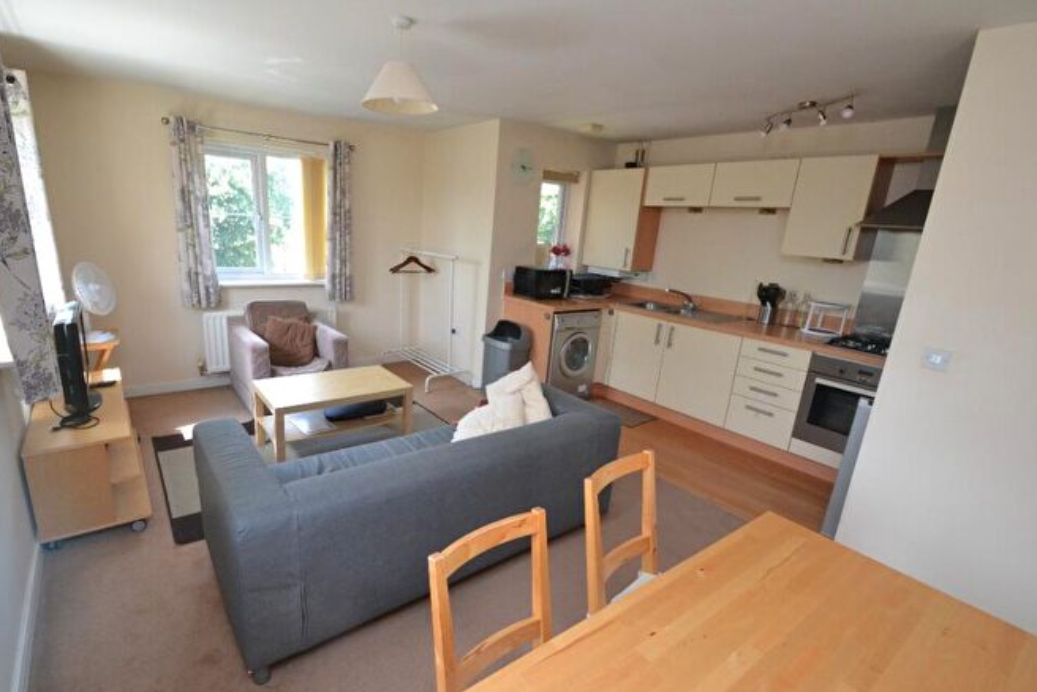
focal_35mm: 16
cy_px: 367
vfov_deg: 73.7
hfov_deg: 96.6
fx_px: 461
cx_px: 485
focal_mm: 10
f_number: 8
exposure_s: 1/125
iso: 1600
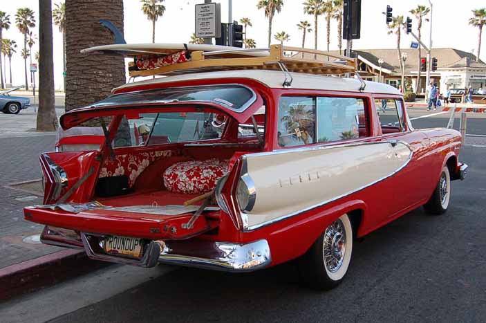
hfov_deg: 49.6
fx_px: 526
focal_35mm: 39
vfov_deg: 34.1
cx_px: 243
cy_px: 162
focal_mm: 26
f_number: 6.3
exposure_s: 1/160
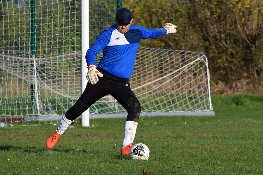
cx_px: 132
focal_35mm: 285
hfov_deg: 7.2
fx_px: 2082
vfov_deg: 4.8
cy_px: 88
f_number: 6.3
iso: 400
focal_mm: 190
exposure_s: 1/1600
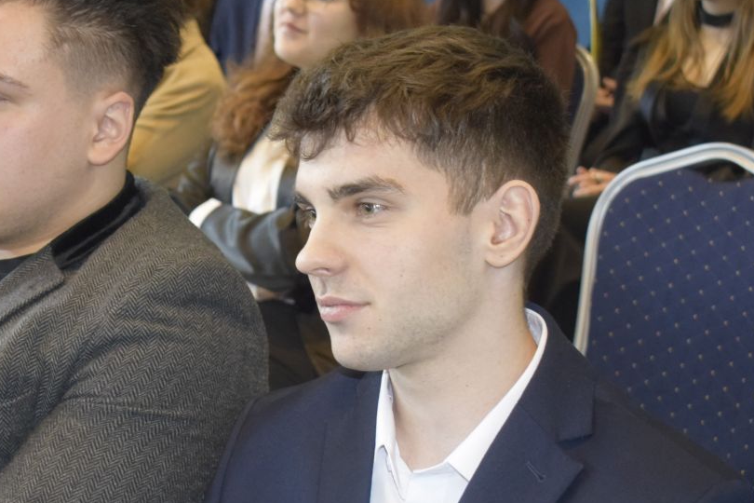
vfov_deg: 13.7
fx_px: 2094
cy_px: 310
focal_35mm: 100
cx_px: 121
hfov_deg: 20.1
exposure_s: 1/60
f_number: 4.8
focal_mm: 36
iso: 2200
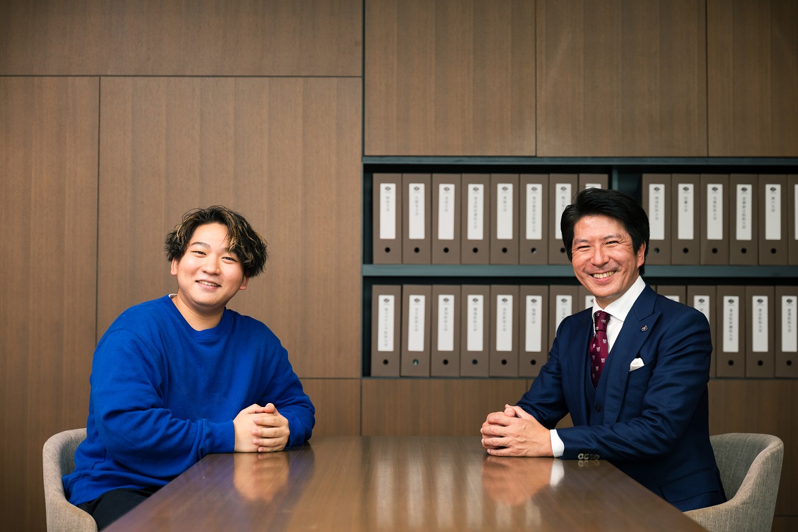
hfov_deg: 35.1
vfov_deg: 23.8
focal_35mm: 57
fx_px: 1263
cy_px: 266
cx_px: 399
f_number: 2.8
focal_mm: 57
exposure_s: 1/100
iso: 400
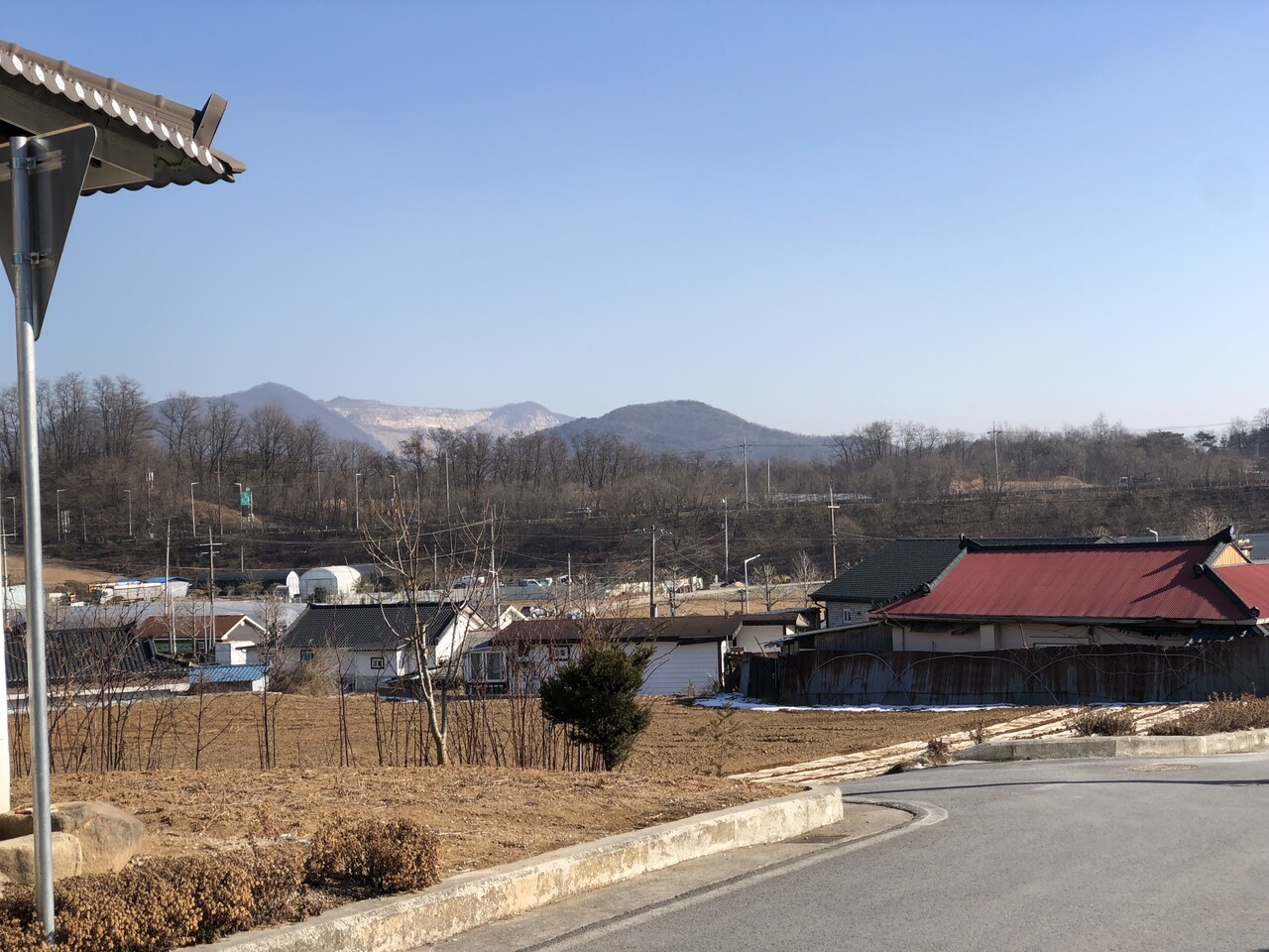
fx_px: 1906
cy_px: 476
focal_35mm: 52
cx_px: 634
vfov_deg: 28.0
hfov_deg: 36.8
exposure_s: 1/979
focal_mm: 6
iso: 16
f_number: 2.4
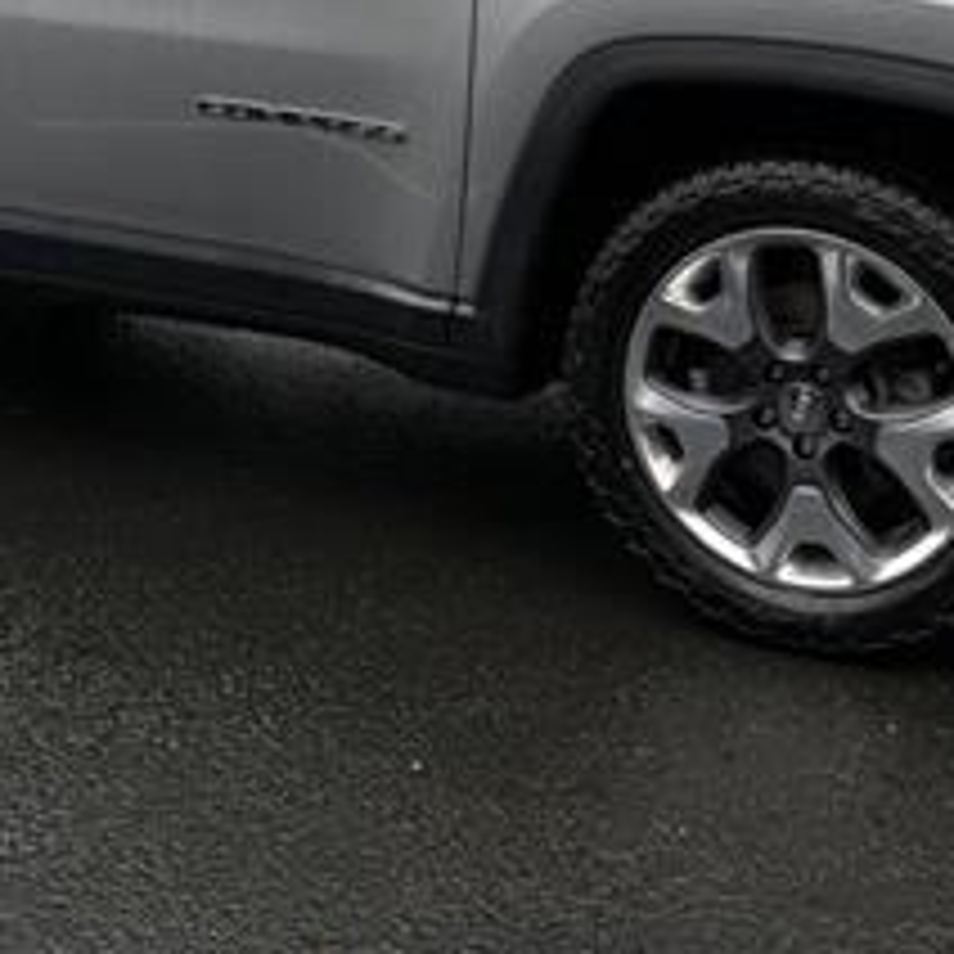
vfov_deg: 25.5
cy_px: -18
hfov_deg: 26.9
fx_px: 1996
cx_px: 432
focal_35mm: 64
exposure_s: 1/757
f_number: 1.78
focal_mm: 6.76
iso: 80
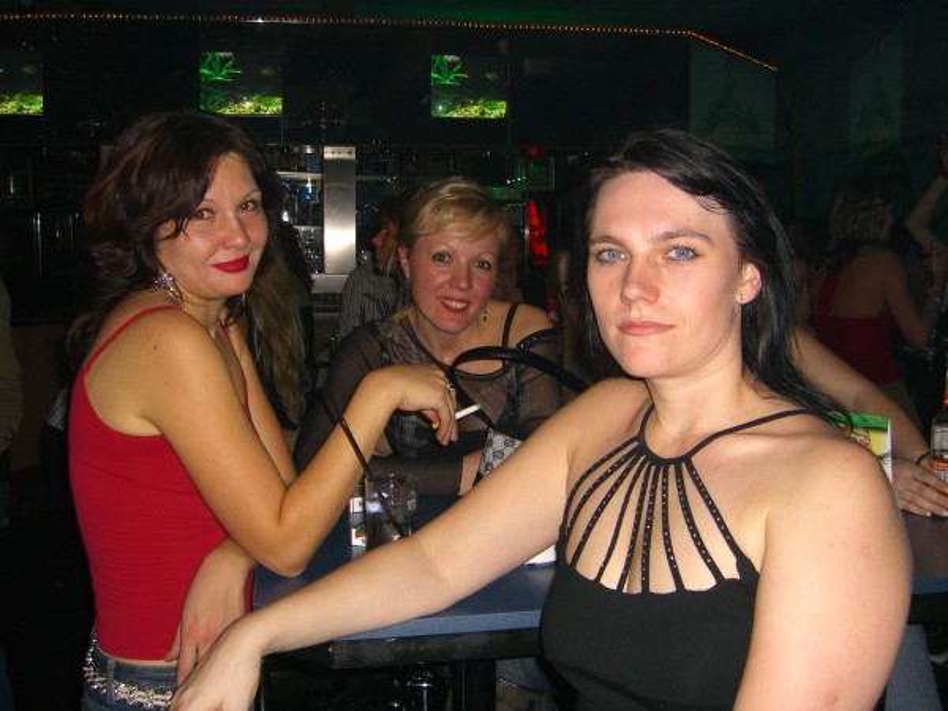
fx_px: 1041
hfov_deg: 49.0
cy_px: 356
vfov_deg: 37.7
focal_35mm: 38
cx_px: 474
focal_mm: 7.9
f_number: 2.8
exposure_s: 1/60
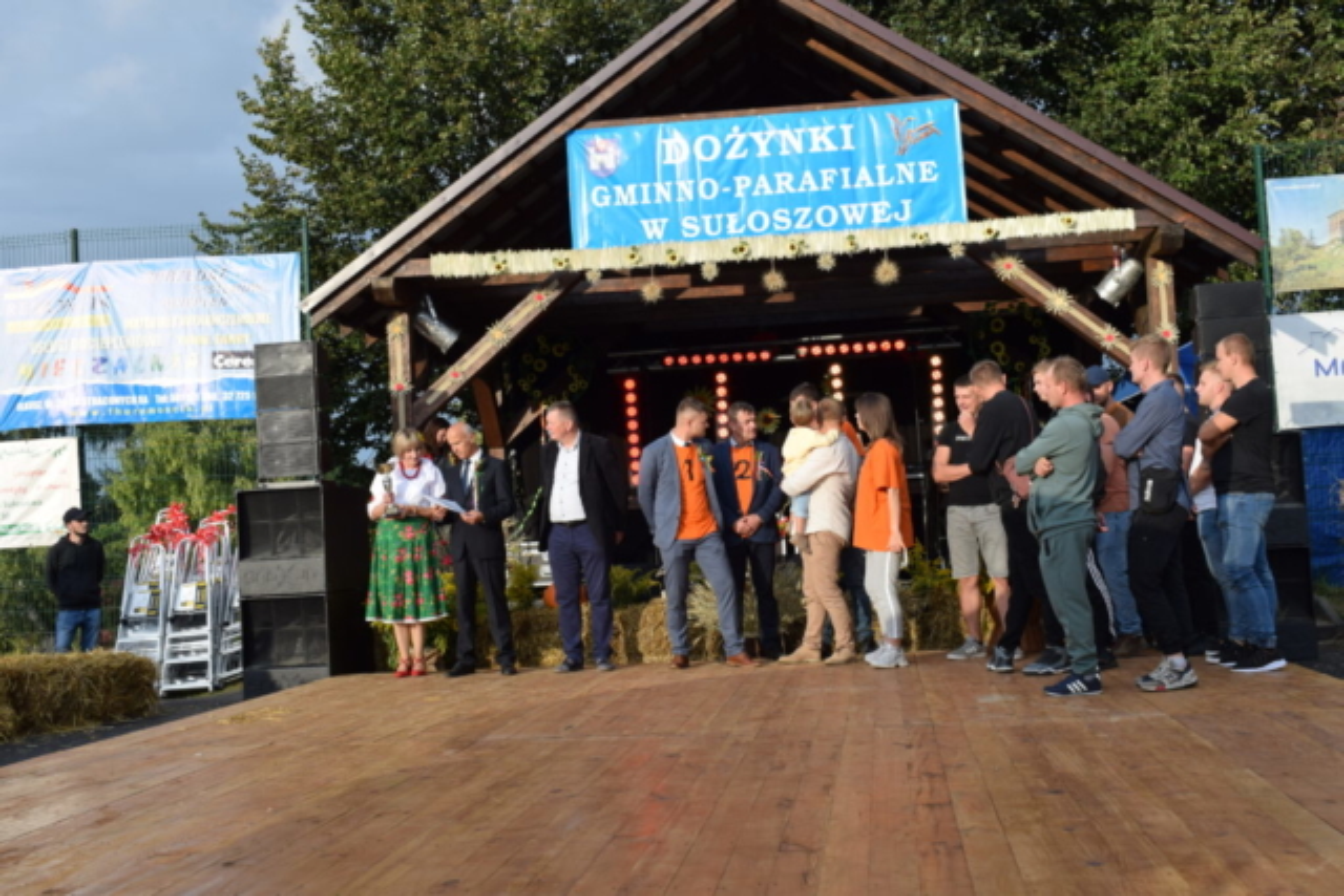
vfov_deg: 31.9
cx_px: 672
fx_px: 1568
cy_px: 448
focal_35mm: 42
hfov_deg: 46.4
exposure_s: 1/250
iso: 200
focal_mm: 28
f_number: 8
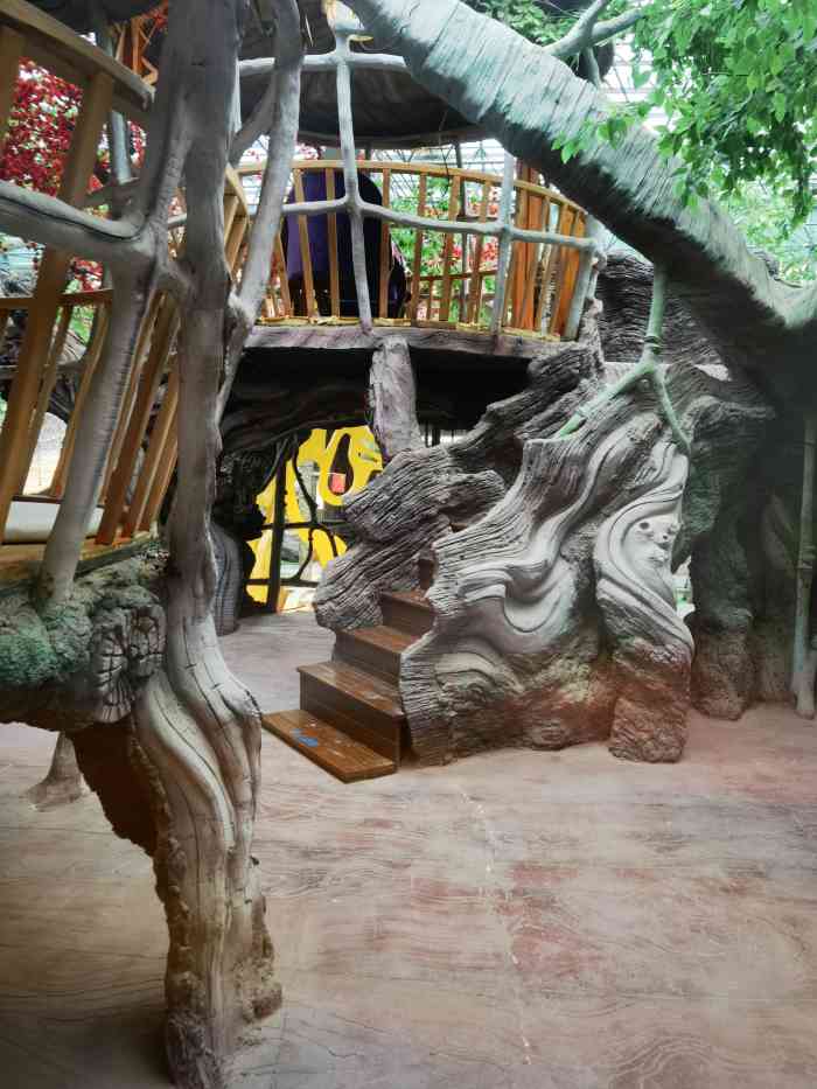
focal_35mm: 27
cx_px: 408
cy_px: 544
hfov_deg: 51.4
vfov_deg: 65.3
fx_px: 849
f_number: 1.9
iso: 160
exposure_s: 1/49.8
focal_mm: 6.67
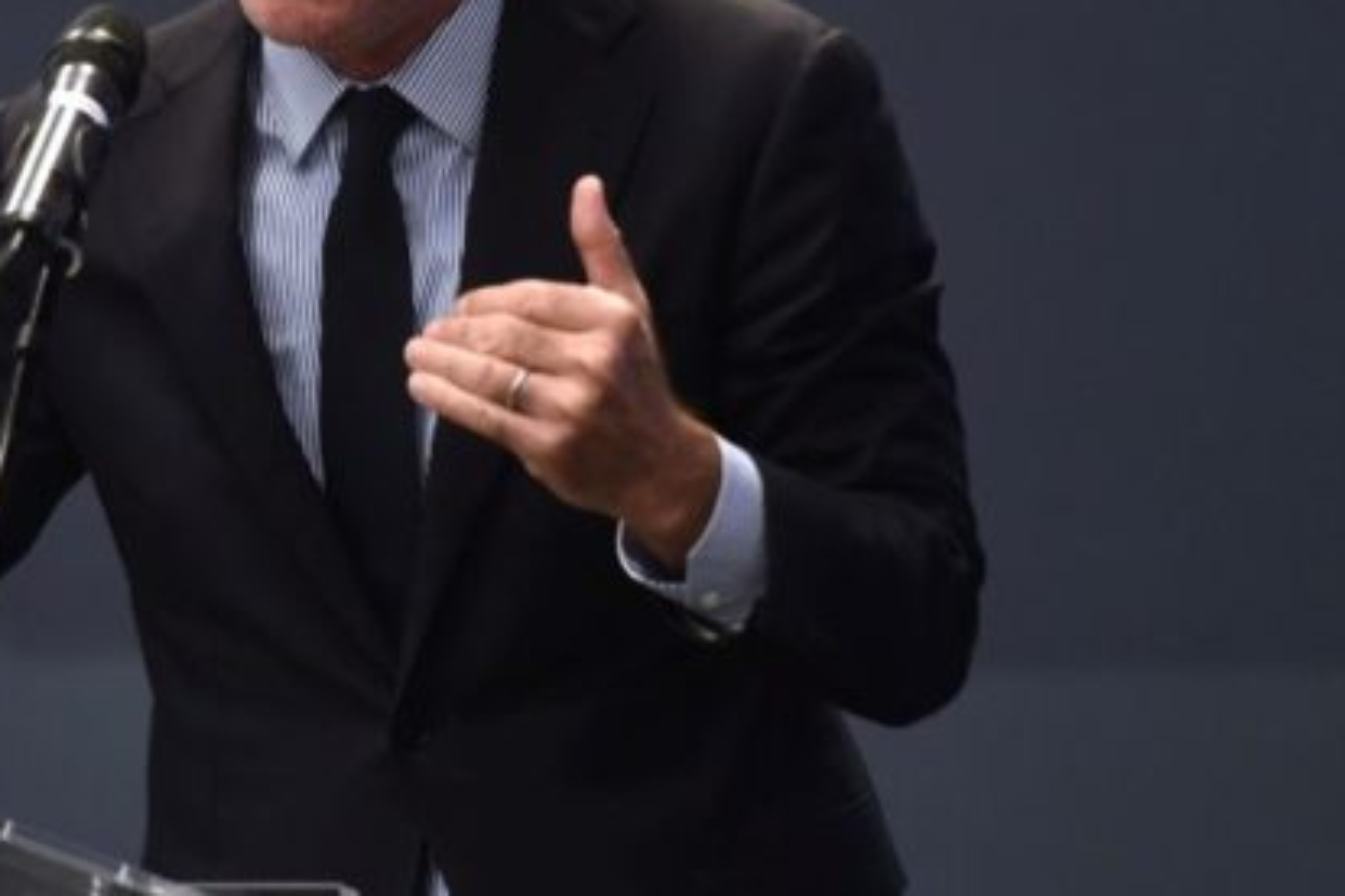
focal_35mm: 371
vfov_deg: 3.7
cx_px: 218
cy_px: 195
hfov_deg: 5.5
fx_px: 13860
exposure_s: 1/160
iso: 1600
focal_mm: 200
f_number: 2.8
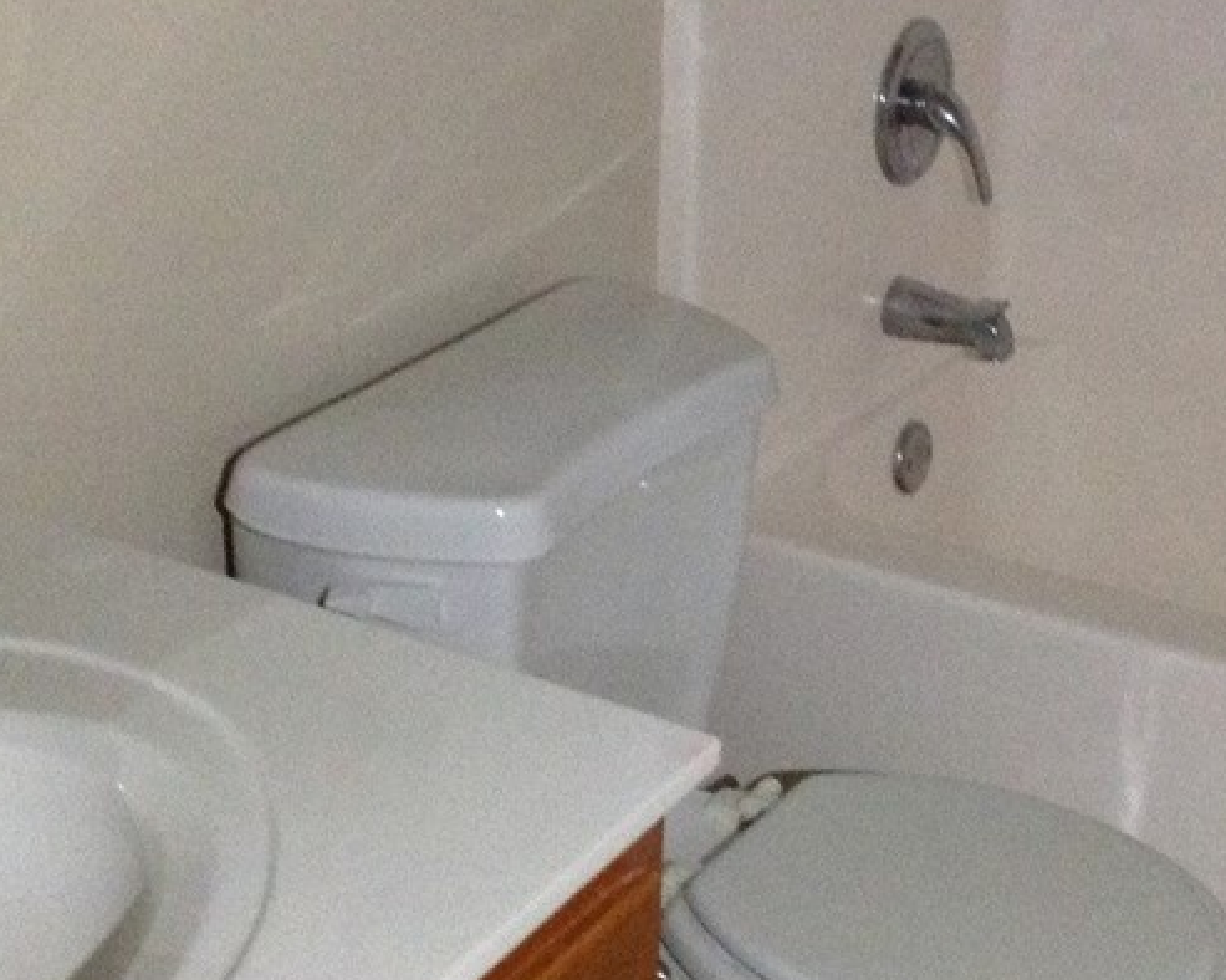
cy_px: 453
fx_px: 2575
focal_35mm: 71
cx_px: 742
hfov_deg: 26.7
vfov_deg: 21.5
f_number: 2.4
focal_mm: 4.28
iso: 500
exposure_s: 1/15
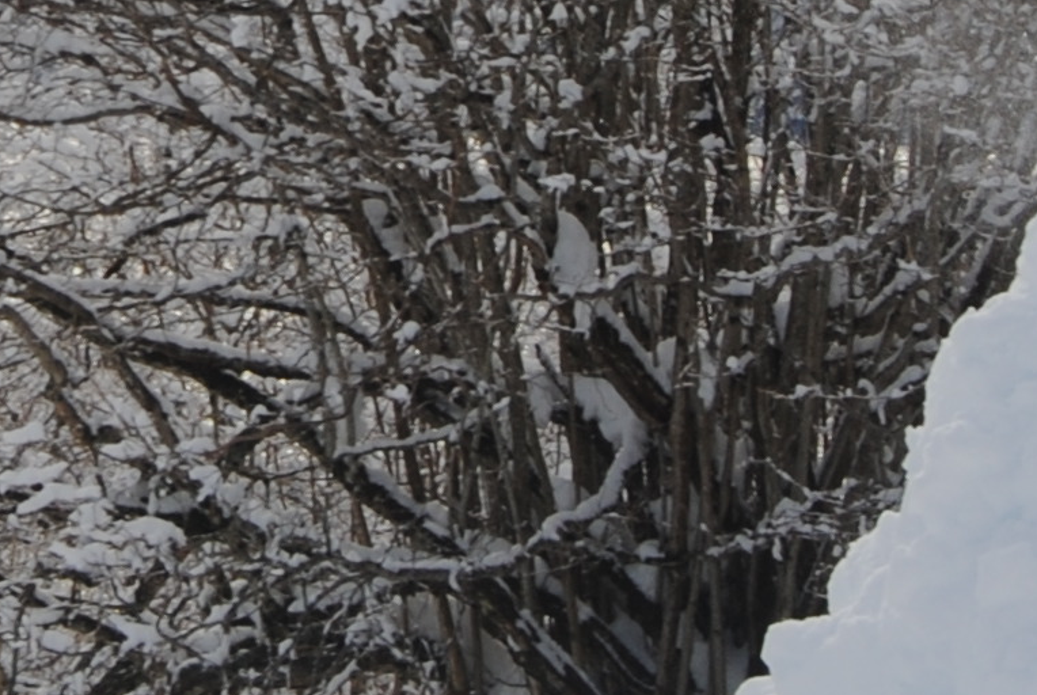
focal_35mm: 228
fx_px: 6578
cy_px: -155
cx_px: -31
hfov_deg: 9.0
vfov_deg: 6.0
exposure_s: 1/400
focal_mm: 30
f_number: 8
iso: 100
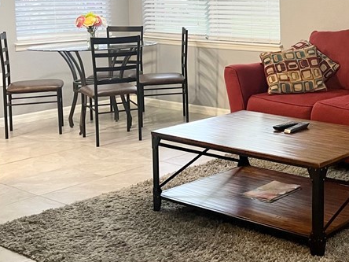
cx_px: 395
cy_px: 51
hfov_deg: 28.8
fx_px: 605
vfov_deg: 24.0
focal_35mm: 60
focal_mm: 4.2
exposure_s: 1/60
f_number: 1.6
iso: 250
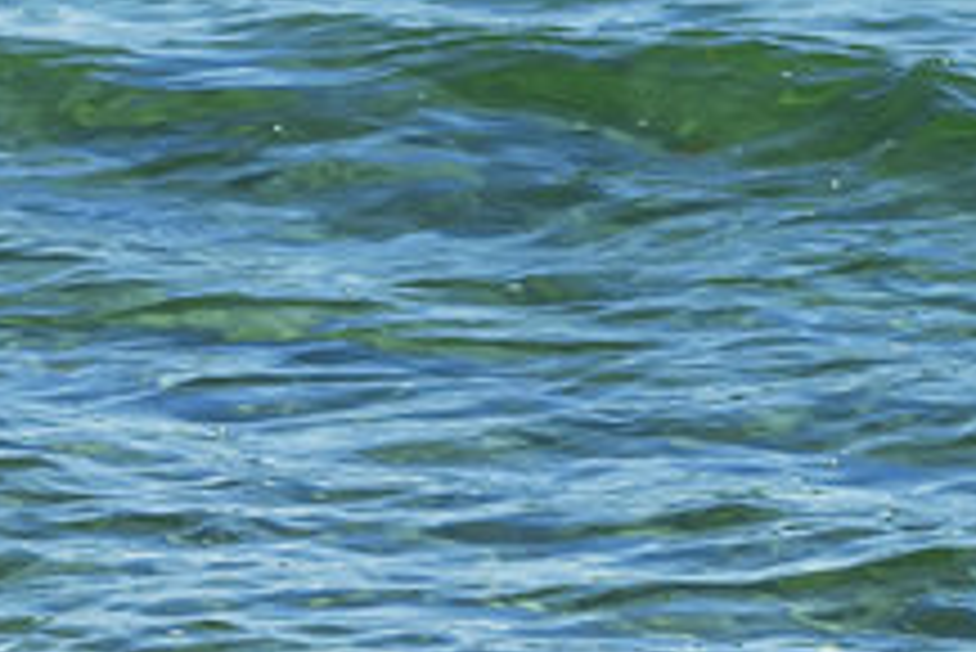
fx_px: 17009
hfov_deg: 3.3
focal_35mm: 627
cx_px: -337
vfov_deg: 2.2
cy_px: 1590
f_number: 4.5
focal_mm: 85
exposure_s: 1/1000
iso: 100
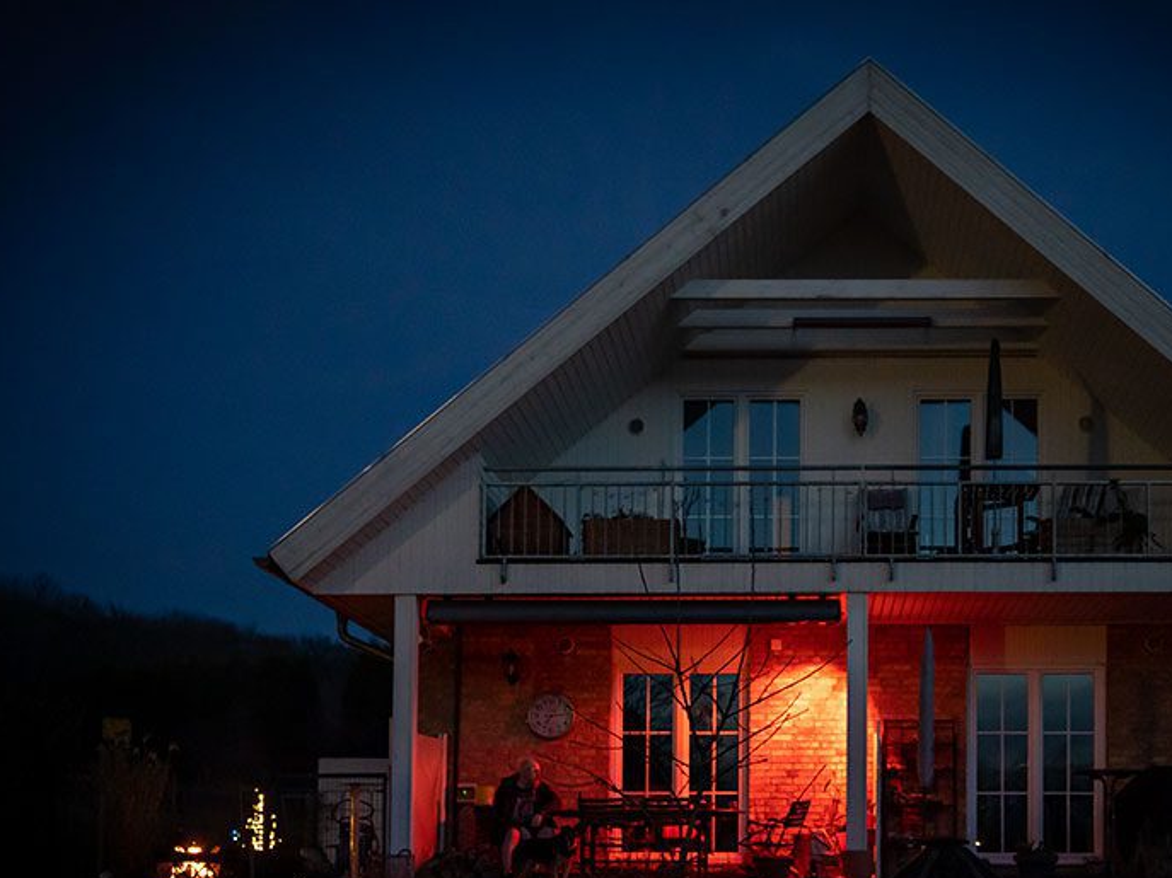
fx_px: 1659
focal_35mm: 49
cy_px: 514
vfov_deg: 29.6
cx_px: 696
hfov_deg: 38.8
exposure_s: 1/80
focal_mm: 35
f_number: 2.8
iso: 8000
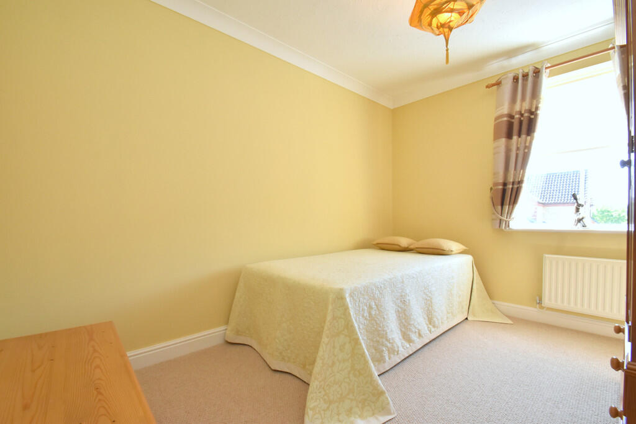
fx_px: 265
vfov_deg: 77.3
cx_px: 318
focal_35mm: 15
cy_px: 212
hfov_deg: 100.4
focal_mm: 10
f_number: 9
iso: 800
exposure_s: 1/60
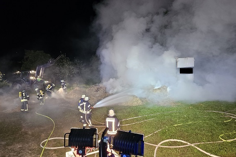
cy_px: 82
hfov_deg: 67.3
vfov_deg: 47.9
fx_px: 177
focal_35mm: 27
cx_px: 112
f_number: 1.7
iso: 320
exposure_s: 1/34
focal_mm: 6.3
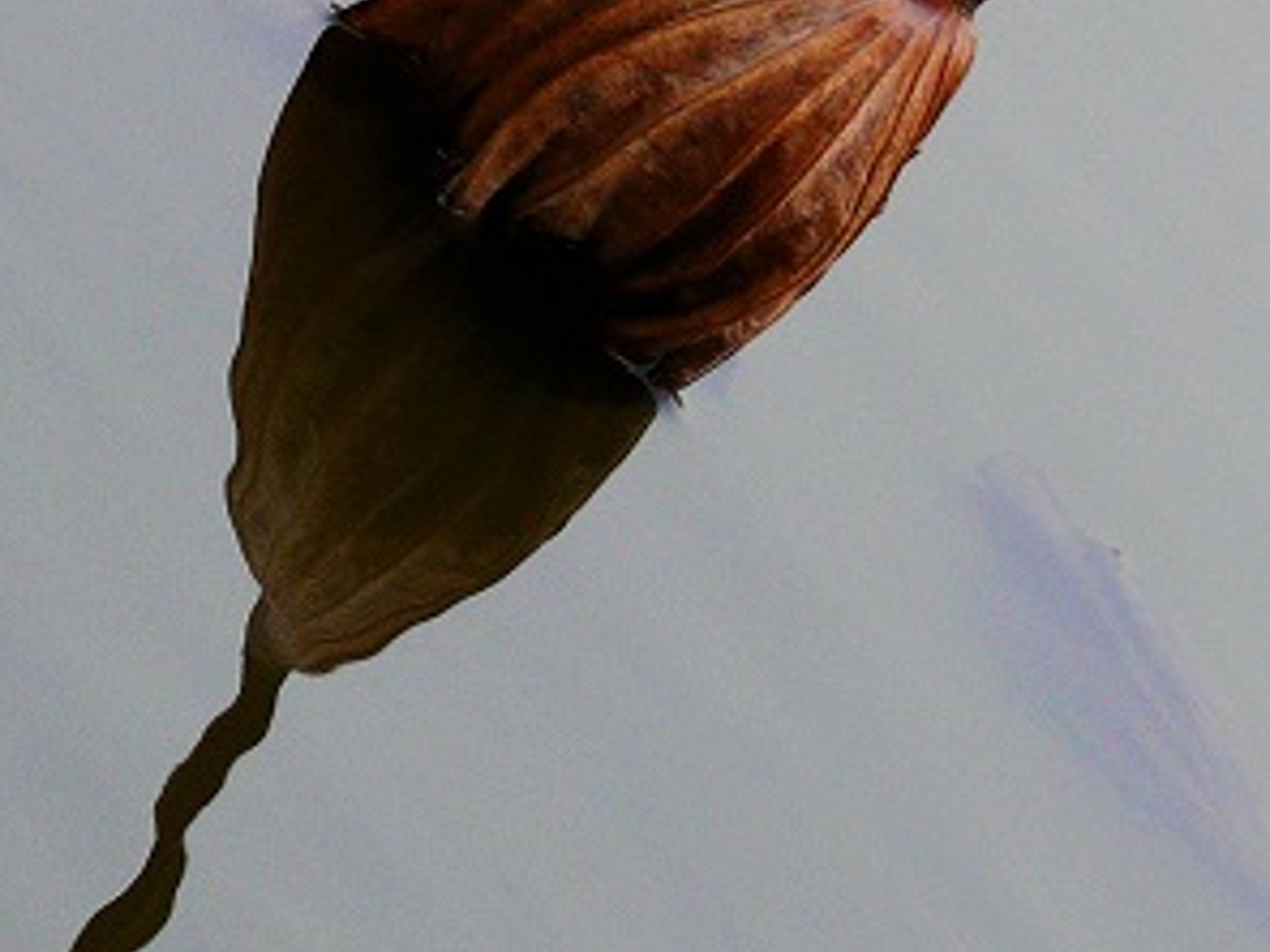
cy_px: 223
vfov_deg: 2.2
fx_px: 24471
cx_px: 330
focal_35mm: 667
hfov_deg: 3.0
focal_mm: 45.8
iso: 100
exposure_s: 1/125
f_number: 4
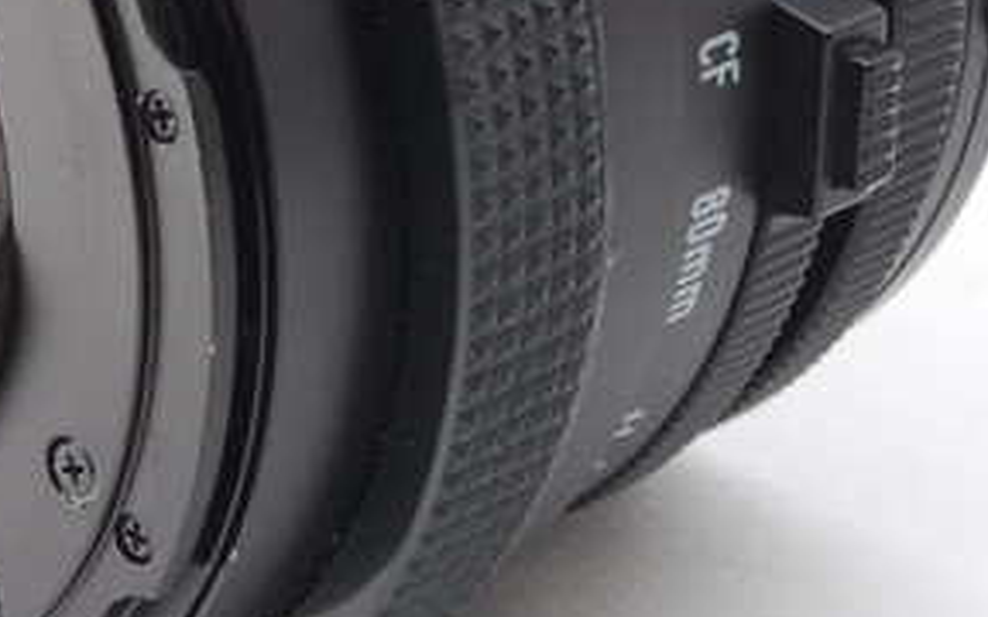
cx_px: 168
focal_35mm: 234
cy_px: -60
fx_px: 6312
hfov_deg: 8.9
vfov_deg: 5.6
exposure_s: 1/100
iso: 320
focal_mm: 55
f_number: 16
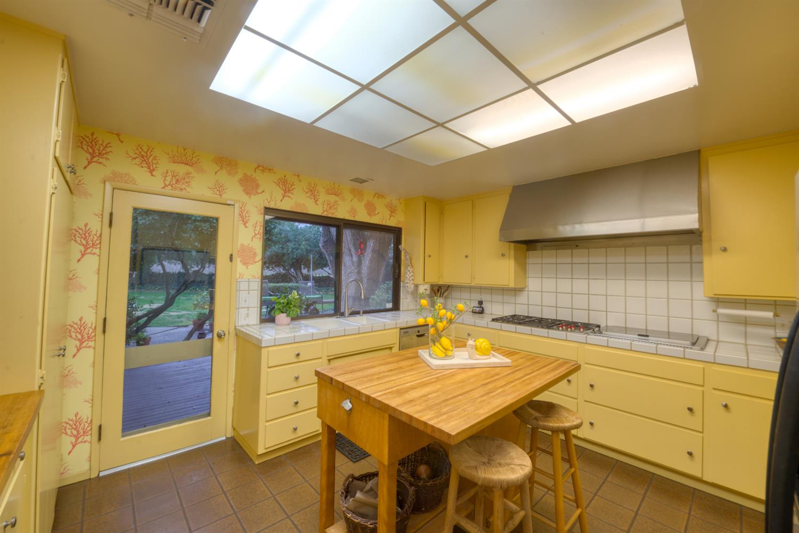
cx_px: 400
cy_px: 266
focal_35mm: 14
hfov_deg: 104.3
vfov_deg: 81.2
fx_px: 311
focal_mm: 14
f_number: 10
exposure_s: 1/5
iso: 400
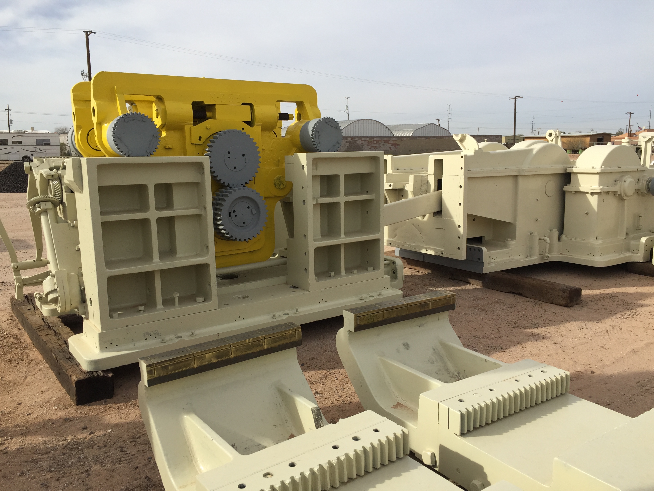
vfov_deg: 48.2
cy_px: 246
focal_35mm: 29
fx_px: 548
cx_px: 327
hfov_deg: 61.7
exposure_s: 1/2326
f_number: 2.2
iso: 32
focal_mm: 4.15
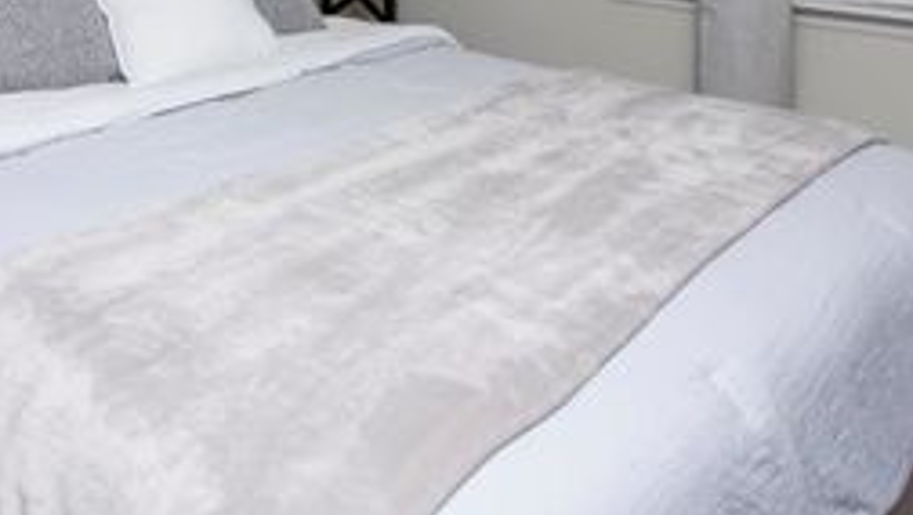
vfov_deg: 24.5
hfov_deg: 48.3
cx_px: 284
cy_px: -192
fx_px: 993
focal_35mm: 41
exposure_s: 1/200
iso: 500
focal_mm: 14
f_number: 10
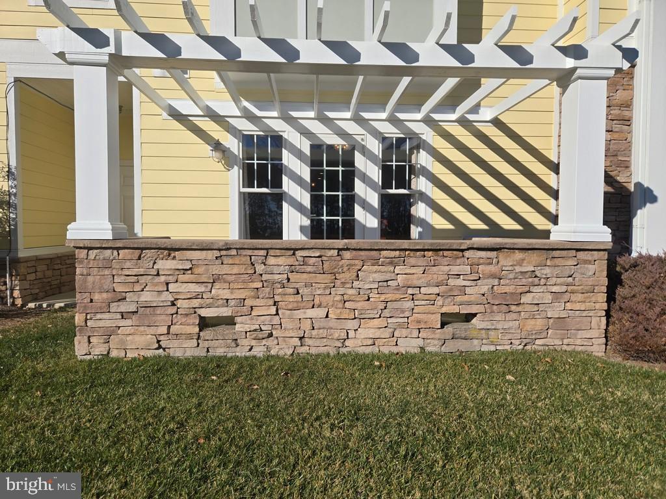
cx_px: 333
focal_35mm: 23
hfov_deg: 73.9
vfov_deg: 58.9
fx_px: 443
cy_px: 250
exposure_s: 1/3861
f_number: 1.8
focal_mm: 5.4
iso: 25
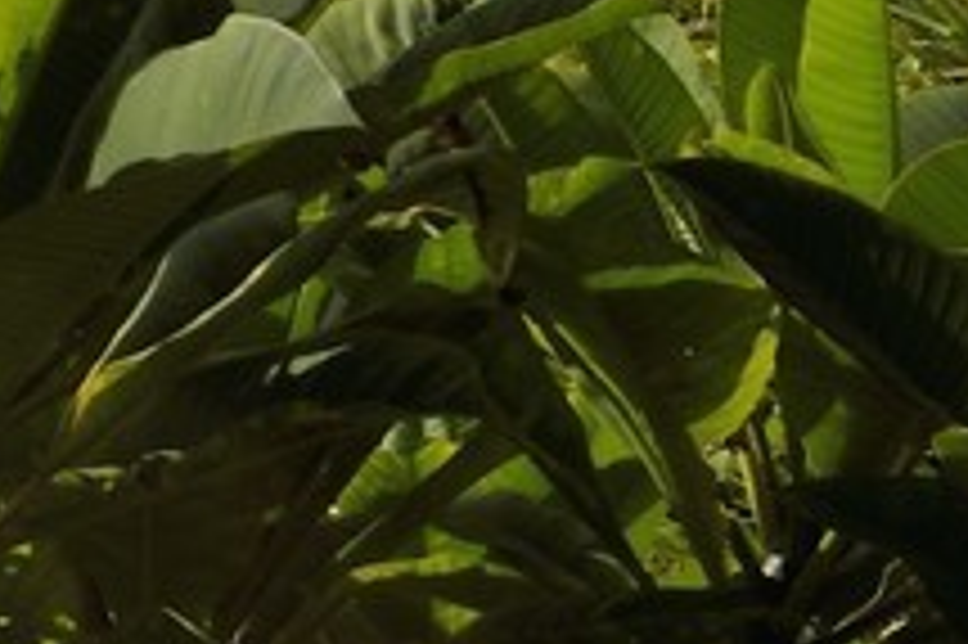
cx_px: -2323
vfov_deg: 5.8
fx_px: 5803
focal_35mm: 216
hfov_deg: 7.7
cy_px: -1493
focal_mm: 29
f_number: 18
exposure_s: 1/250
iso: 200
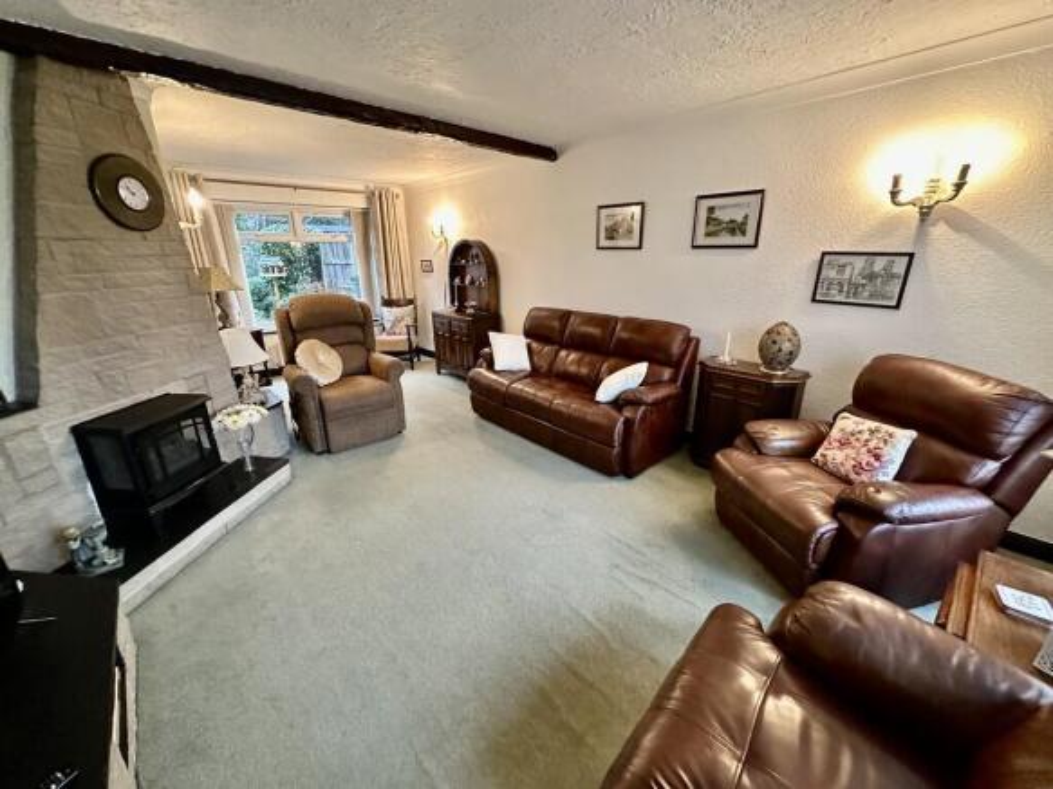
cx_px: 526
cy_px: 394
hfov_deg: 102.1
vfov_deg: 85.7
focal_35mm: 14
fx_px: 426
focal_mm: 2.22
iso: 640
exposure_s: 1/50
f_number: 2.2
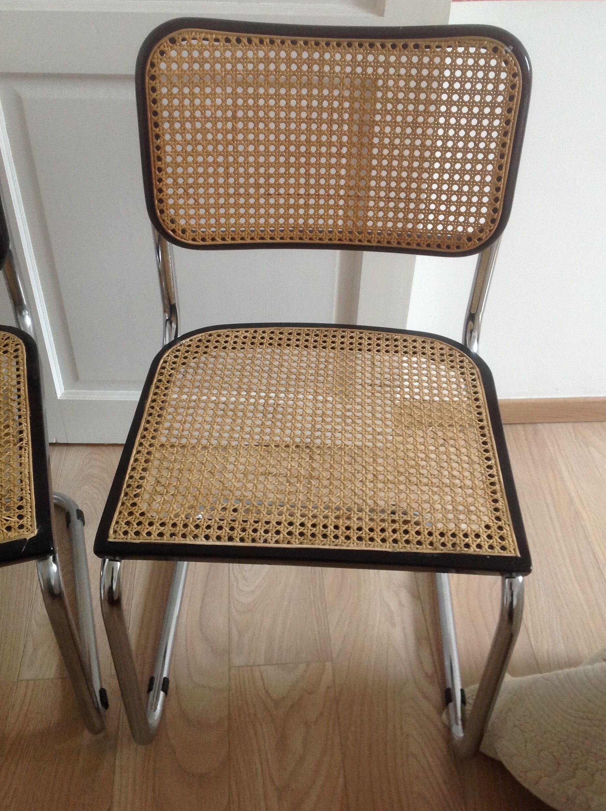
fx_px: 866
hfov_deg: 38.6
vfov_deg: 50.2
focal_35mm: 37
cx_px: 303
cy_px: 405
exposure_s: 1/15
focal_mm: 4.28
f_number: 2.4
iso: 200
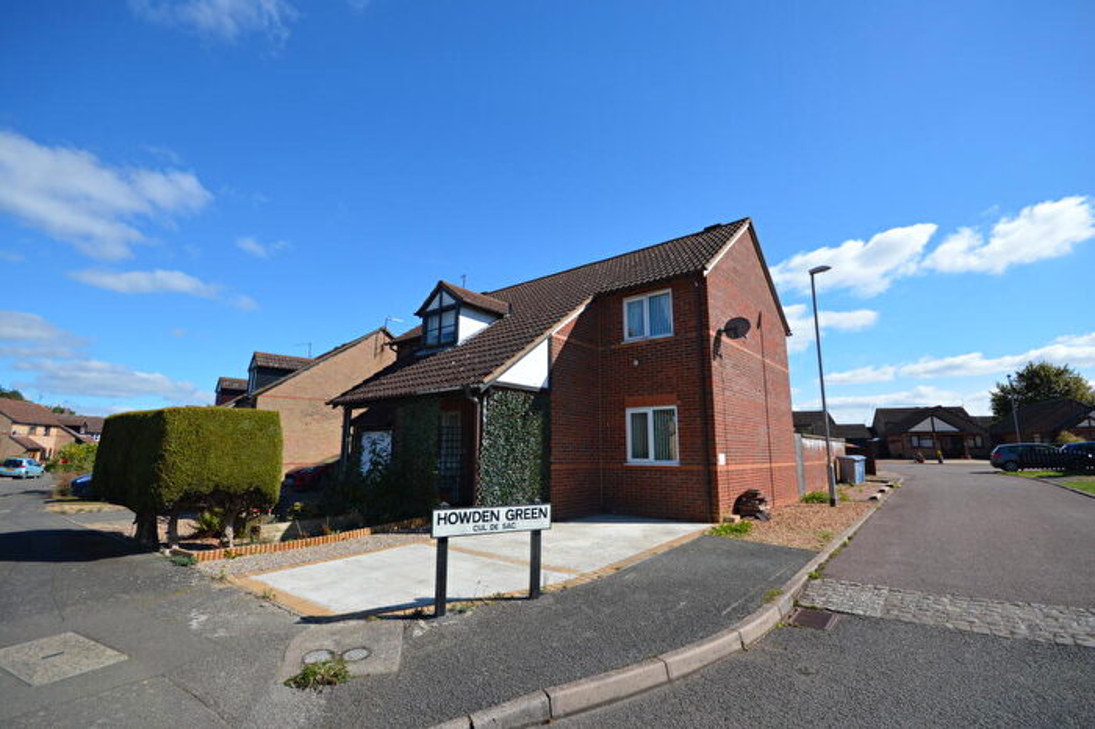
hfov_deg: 100.4
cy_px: 364
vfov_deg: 77.3
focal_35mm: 15
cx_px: 548
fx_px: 456
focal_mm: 10
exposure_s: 1/250
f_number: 8
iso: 100
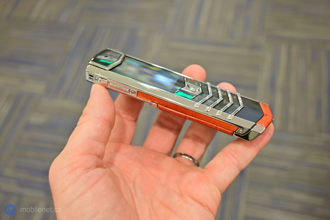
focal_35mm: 39
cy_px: 110
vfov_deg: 34.2
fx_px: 357
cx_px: 165
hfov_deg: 49.6
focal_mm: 26
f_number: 4.5
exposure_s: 1/40
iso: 450
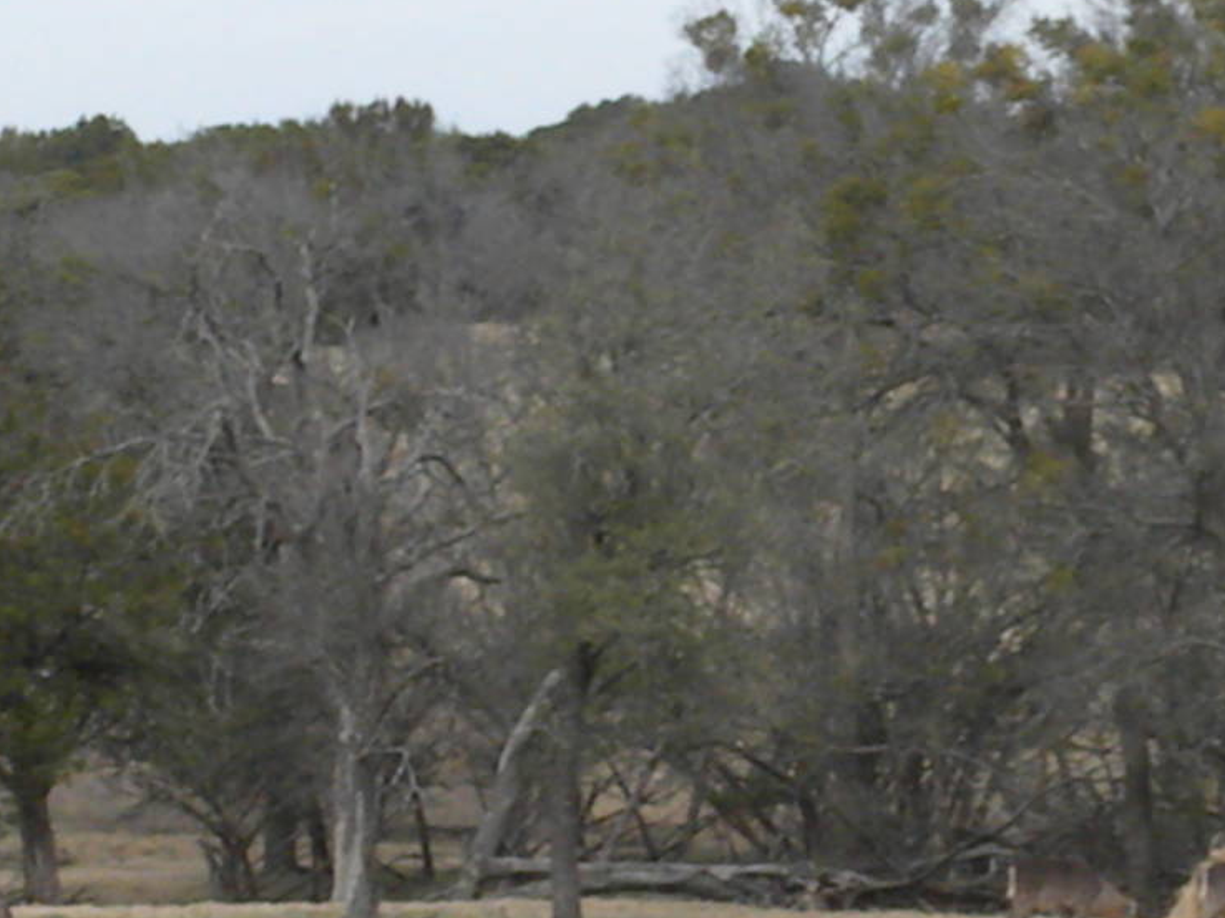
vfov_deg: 5.8
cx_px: 833
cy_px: 775
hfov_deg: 7.7
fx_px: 9127
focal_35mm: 258
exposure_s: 1/219
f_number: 14
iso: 640
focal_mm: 21
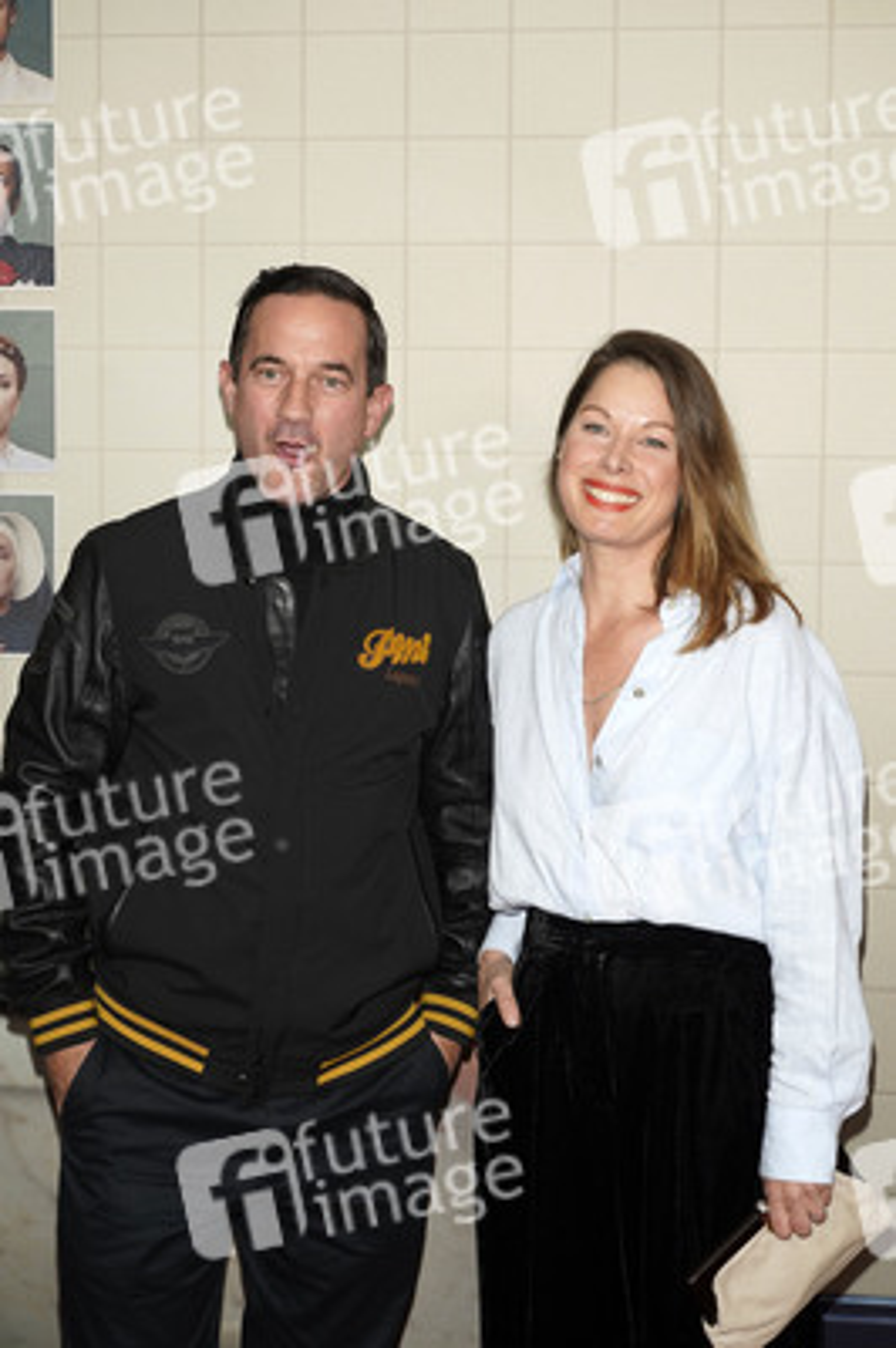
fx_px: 2094
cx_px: 448
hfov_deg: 24.2
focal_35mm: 56
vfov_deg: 35.7
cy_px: 674
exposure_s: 1/160
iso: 320
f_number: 5.6
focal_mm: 56
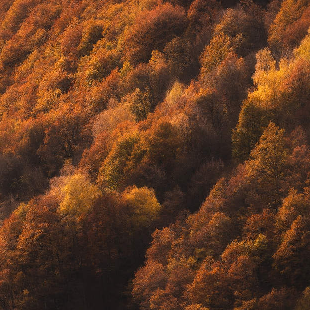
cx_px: 85
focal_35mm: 727
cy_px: 140
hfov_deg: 2.4
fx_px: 7366
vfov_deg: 2.4
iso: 200
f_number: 10
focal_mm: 380
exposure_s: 1/250
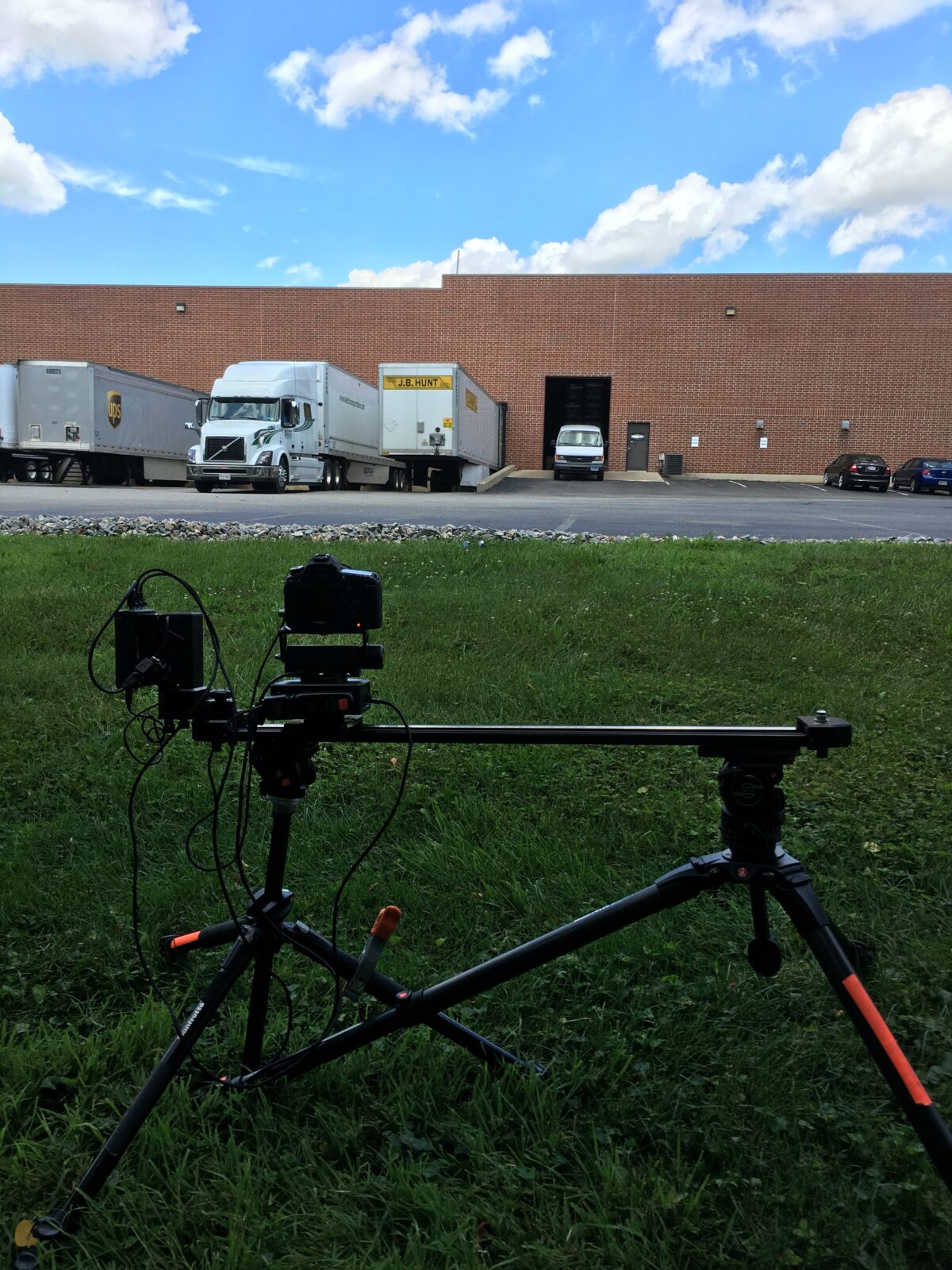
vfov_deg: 61.7
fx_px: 1063
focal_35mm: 29
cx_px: 476
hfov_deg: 48.2
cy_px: 635
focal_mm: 4.15
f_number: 2.2
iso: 25
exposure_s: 1/801
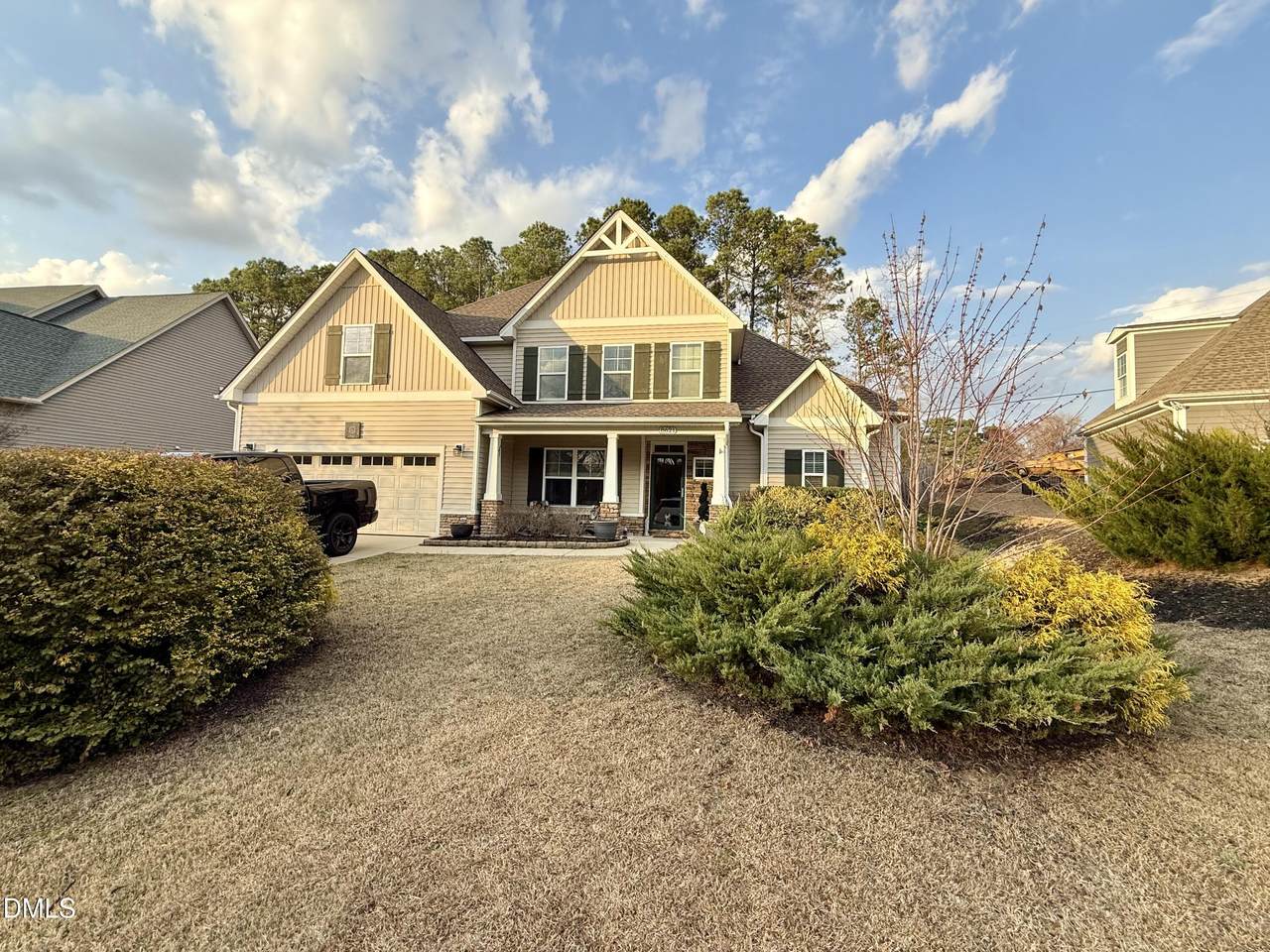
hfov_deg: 102.1
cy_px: 476
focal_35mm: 14
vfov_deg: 85.7
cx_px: 635
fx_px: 514
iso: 50
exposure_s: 1/535
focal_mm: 2.22
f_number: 2.2
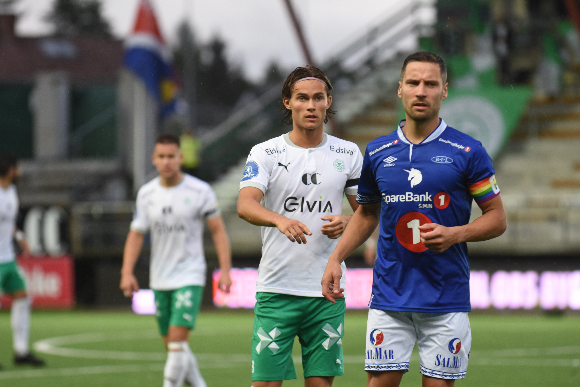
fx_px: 4833
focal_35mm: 300
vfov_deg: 4.6
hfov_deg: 6.9
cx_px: 290
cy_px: 194
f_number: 4.5
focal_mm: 200
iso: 1000
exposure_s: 1/640
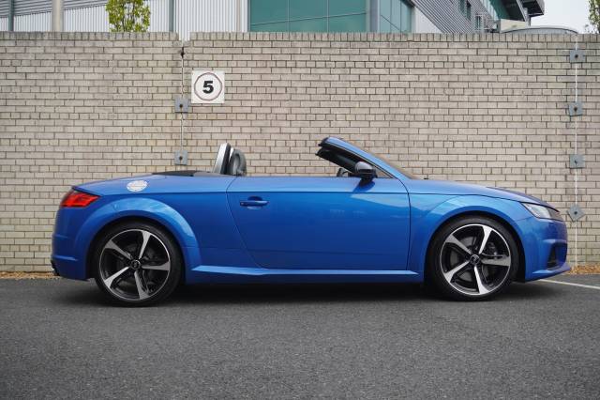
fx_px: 800
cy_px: 200
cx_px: 300
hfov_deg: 41.1
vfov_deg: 28.0
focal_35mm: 48
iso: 100
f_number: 5.6
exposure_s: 1/200
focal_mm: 32
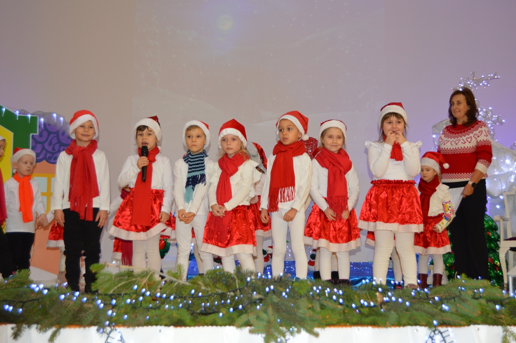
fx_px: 752
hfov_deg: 37.9
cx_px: 258
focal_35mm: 52
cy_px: 172
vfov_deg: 25.7
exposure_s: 1/60
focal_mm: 35
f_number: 4.5
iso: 720
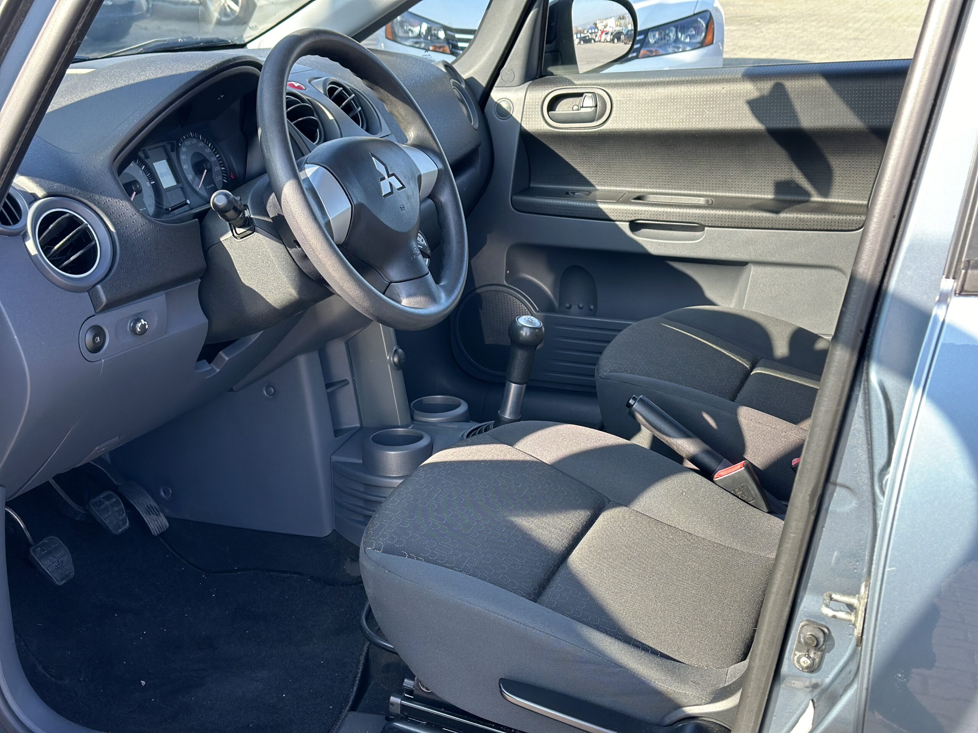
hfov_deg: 39.7
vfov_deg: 30.3
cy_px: 366
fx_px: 1356
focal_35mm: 48
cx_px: 489
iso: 80
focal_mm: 6.86
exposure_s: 1/372
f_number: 1.78
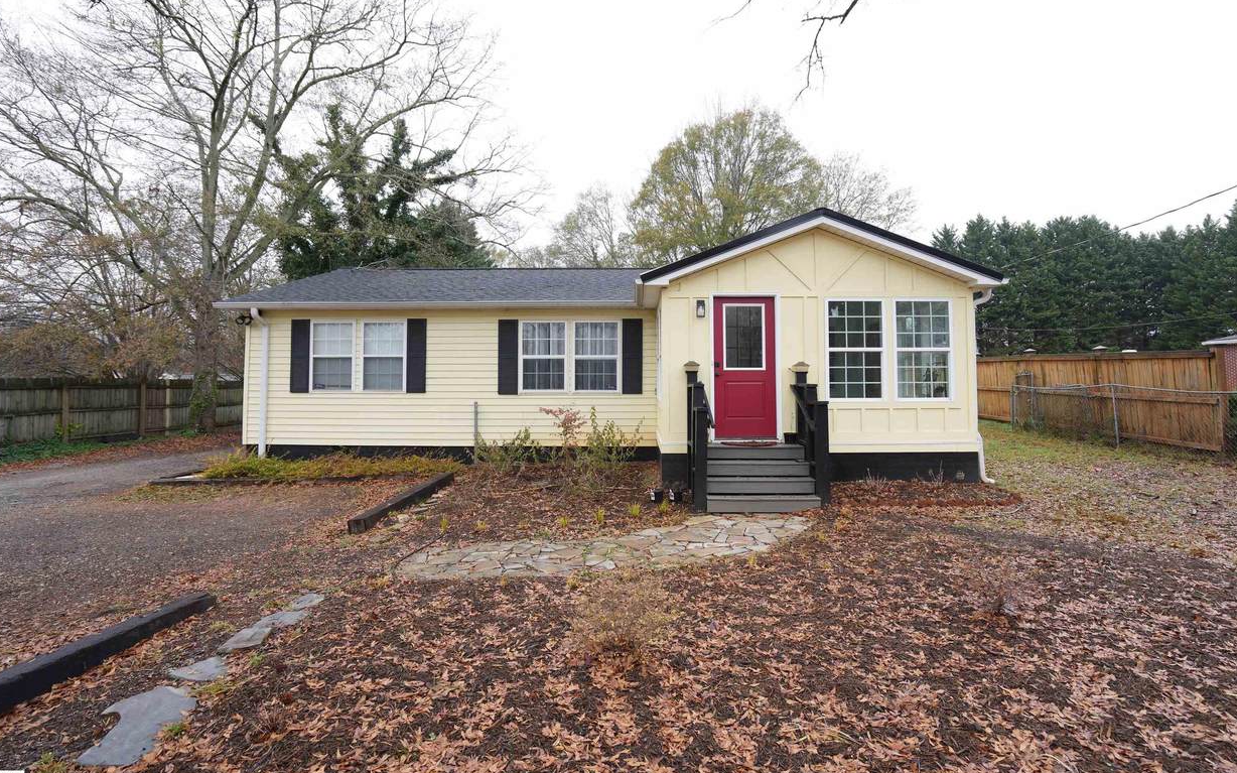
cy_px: 353
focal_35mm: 17
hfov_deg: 94.4
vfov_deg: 67.9
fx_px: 573
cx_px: 631
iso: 100
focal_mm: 16
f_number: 5.6
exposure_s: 1/50
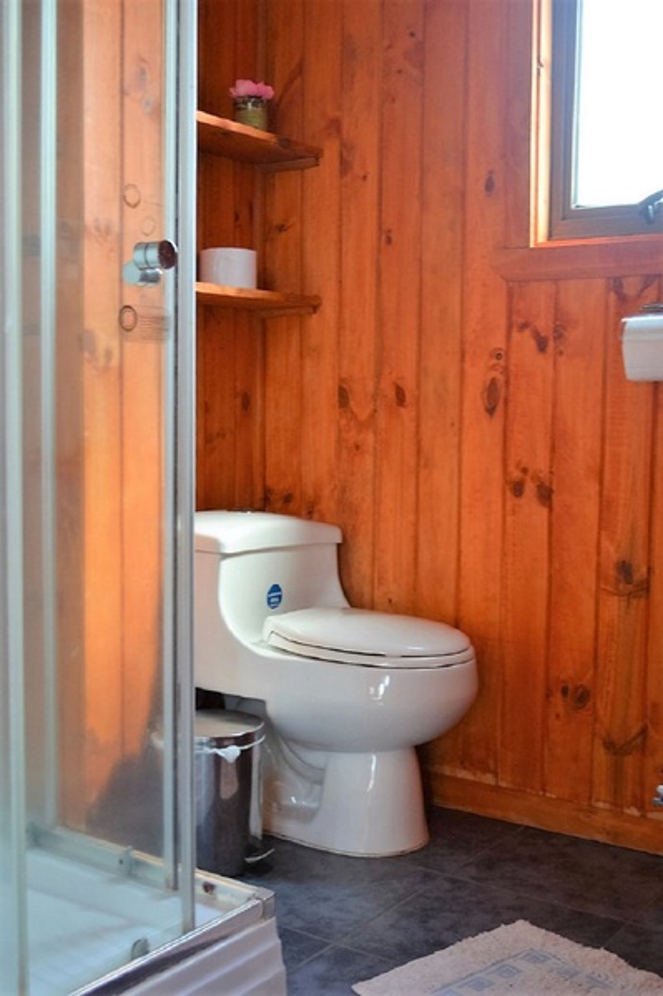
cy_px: 498
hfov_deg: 34.2
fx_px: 1079
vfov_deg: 49.6
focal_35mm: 39
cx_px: 332
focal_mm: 26
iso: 720
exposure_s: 1/60
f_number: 4.2
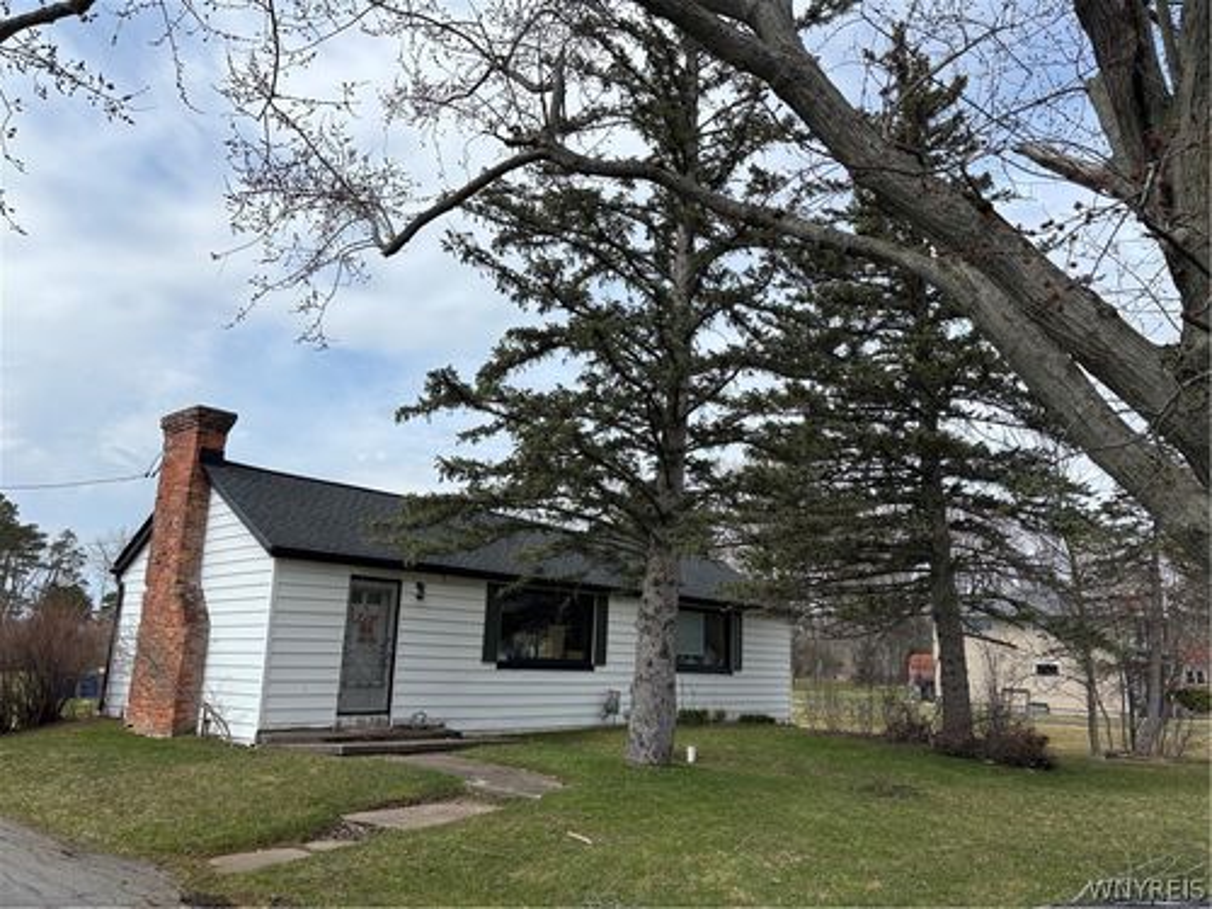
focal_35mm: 26
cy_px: 454
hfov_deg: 67.3
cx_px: 606
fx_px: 910
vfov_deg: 53.1
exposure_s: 1/4255
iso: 50
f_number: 1.6
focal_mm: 5.96
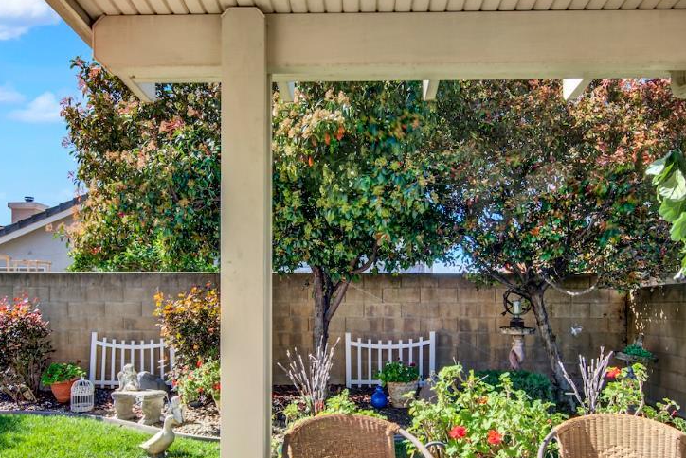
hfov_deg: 63.6
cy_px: 303
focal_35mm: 29
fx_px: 553
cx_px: 352
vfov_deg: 44.4
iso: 100
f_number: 14
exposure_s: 1/40
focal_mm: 14
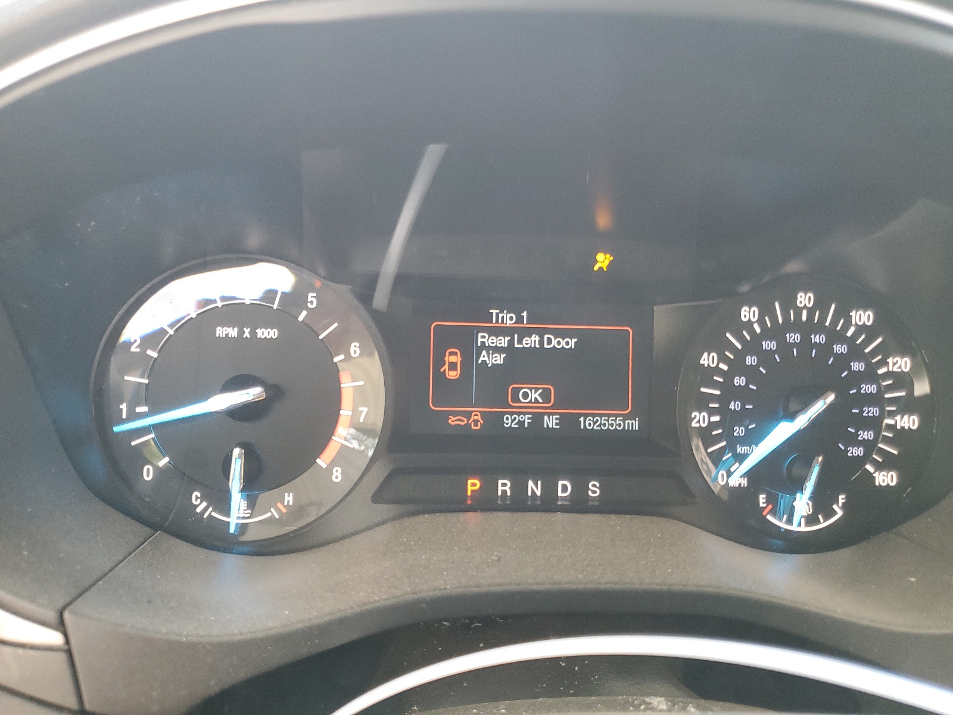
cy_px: 358
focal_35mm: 26
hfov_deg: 67.3
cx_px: 476
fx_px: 716
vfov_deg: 53.1
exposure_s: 1/60.2
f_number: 1.5
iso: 184
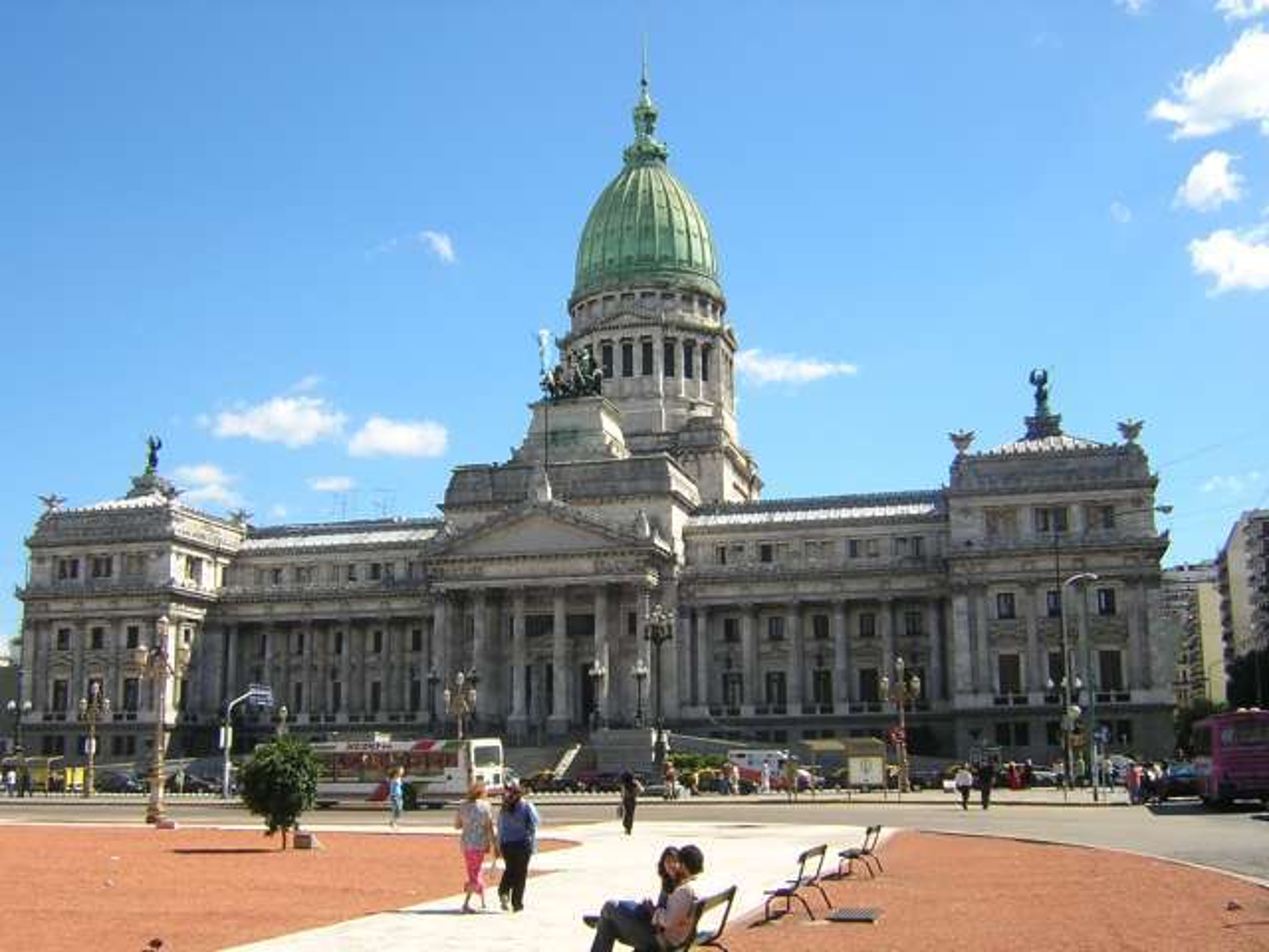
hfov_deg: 51.4
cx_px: 634
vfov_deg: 39.7
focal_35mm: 36
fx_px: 1320
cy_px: 476
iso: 100
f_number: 5.2
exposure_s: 1/224
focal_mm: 4.7
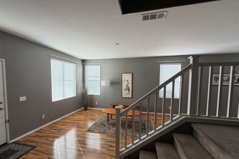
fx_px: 106
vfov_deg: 73.6
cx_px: 115
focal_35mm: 16
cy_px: 87
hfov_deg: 96.7
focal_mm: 2.22
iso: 80
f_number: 2.2
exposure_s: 1/121
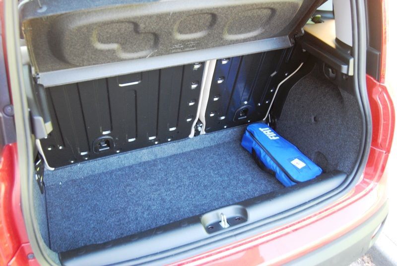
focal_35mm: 33
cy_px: 133
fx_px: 365
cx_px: 198
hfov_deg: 57.1
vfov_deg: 40.1
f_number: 3.8
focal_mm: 22
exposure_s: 1/25
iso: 800
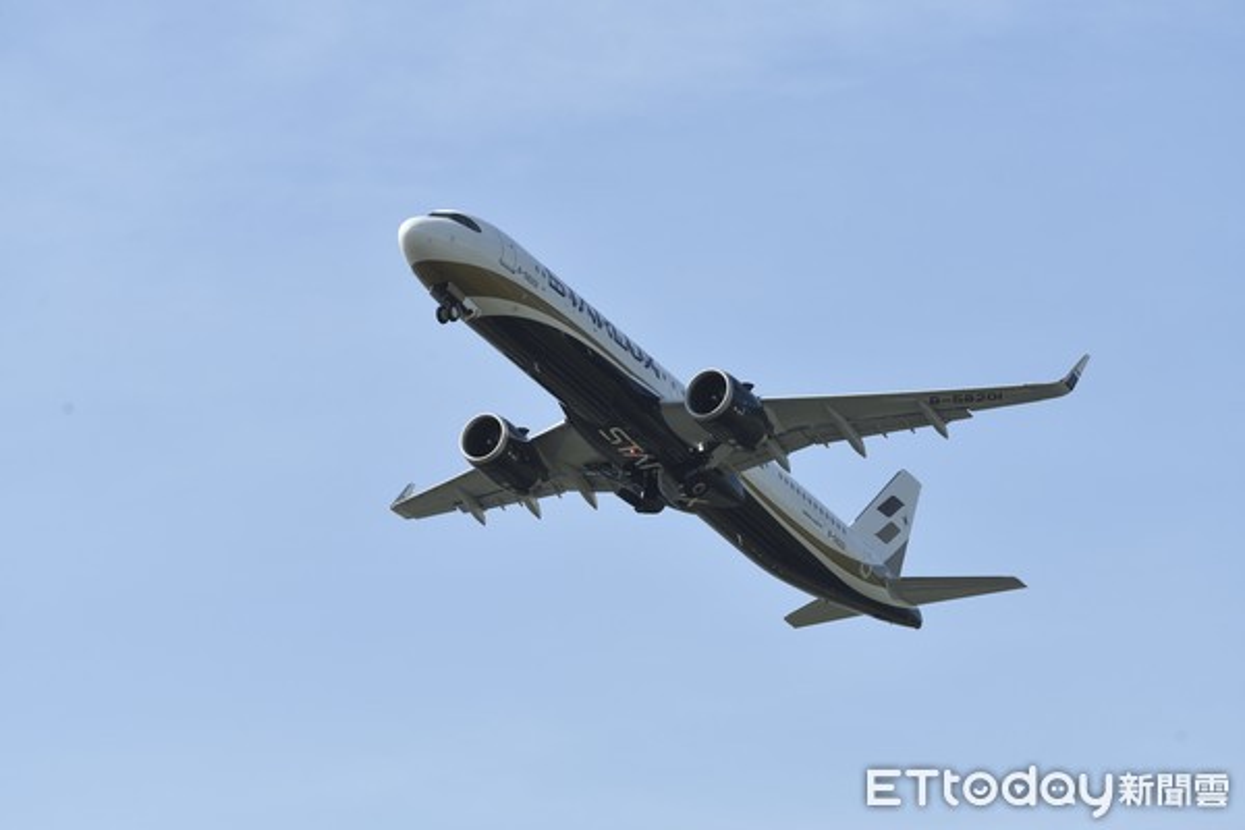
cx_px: 622
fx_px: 6916
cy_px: 415
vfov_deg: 6.9
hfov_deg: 10.3
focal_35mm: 200
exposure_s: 1/1000
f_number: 8
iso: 250
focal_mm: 200
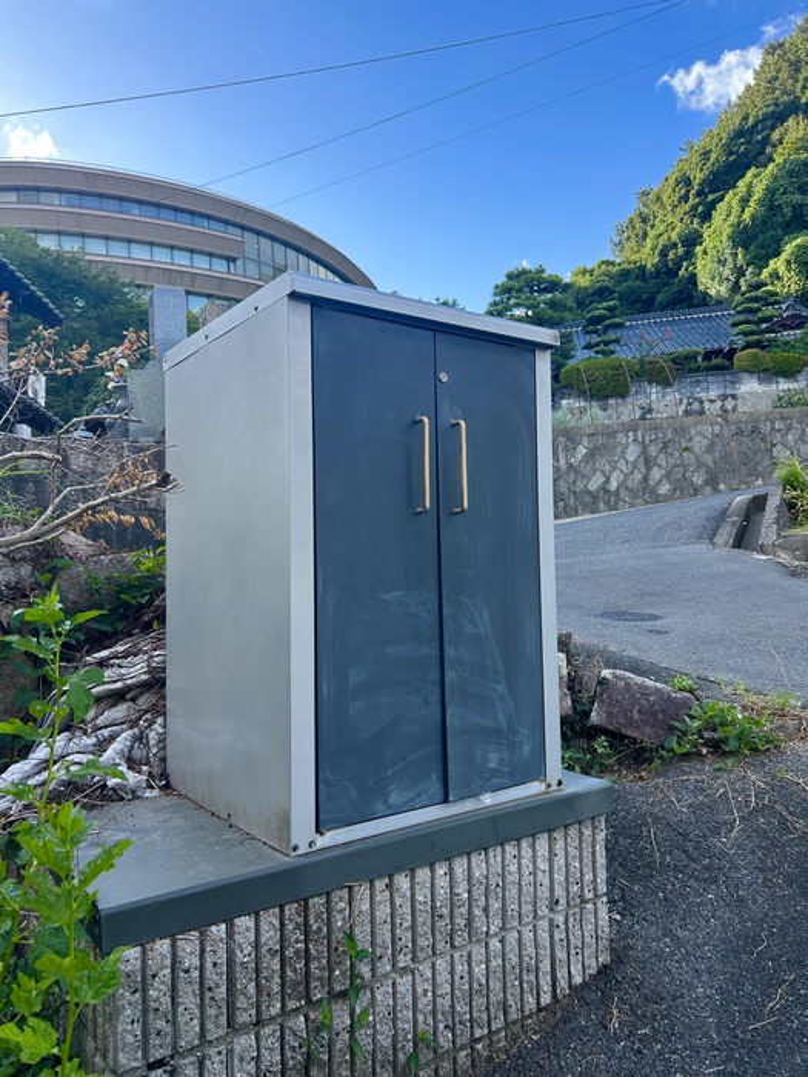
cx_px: 404
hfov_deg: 53.1
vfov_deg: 67.3
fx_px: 809
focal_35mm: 26
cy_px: 538
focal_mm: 5.7
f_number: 1.5
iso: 50
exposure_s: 1/949
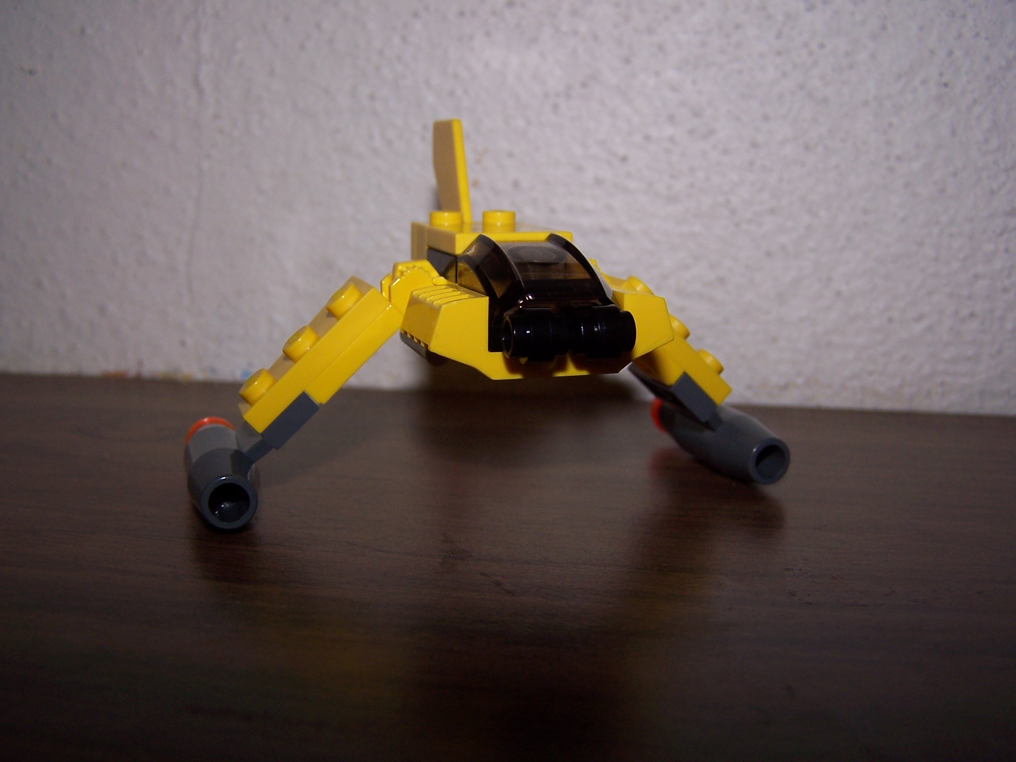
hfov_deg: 49.0
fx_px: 1115
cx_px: 508
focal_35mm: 38
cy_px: 381
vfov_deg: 37.7
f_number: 2.8
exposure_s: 1/60
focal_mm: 6.3
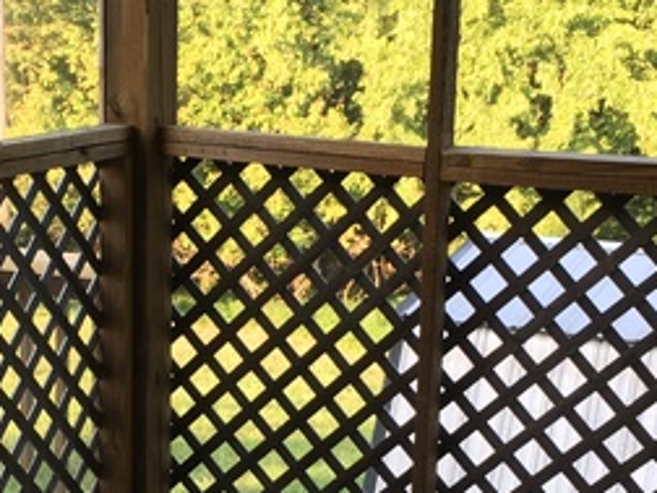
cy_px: 417
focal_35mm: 89
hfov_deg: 21.8
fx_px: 1689
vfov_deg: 16.4
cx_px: 173
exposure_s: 1/60
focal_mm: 4.15
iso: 25
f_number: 2.2
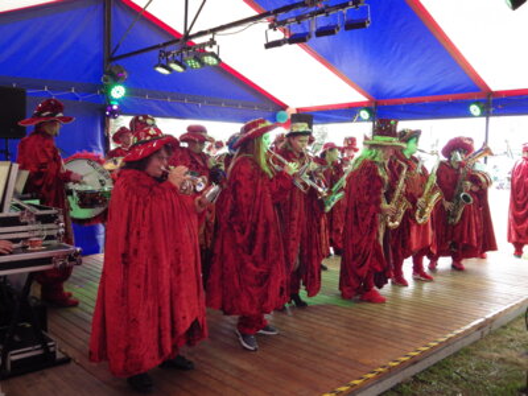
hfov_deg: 54.0
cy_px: 198
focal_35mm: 34
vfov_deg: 41.8
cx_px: 264
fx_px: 519
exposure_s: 1/50
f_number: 3.4
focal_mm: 6.2
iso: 200
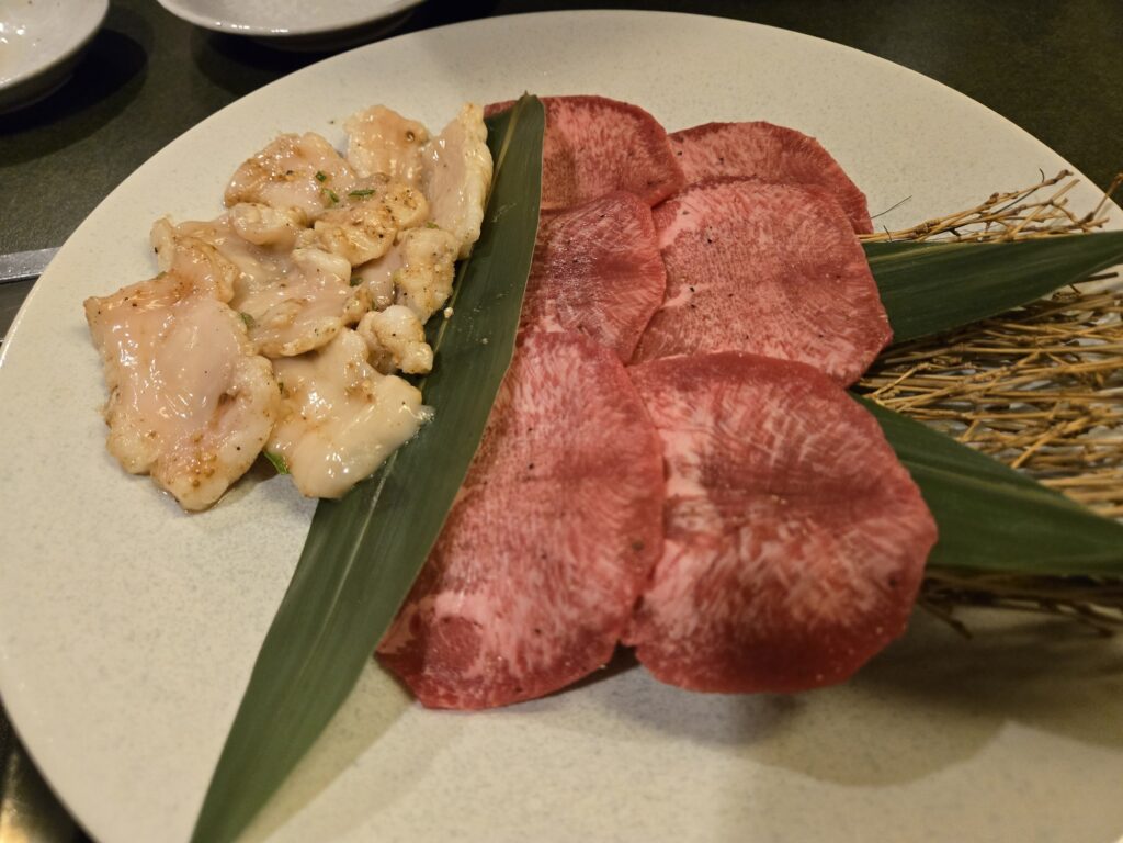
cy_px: 422
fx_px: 746
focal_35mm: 23
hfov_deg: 73.9
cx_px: 562
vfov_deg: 58.9
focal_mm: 5.4
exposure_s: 1/100
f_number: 1.8
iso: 1000
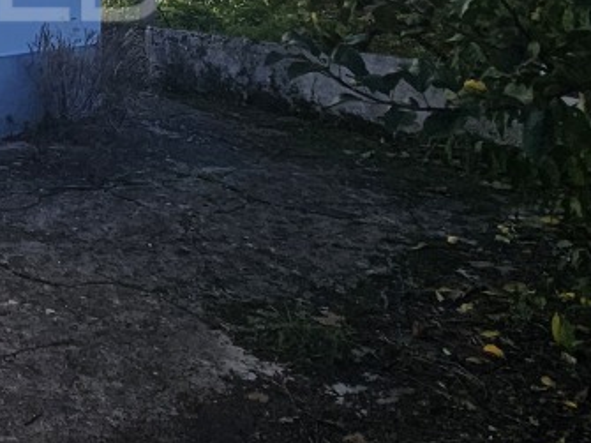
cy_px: -134
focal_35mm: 53
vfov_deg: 24.1
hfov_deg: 29.2
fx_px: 905
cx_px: -179
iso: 50
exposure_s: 1/1497
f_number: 2.2
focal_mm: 2.2
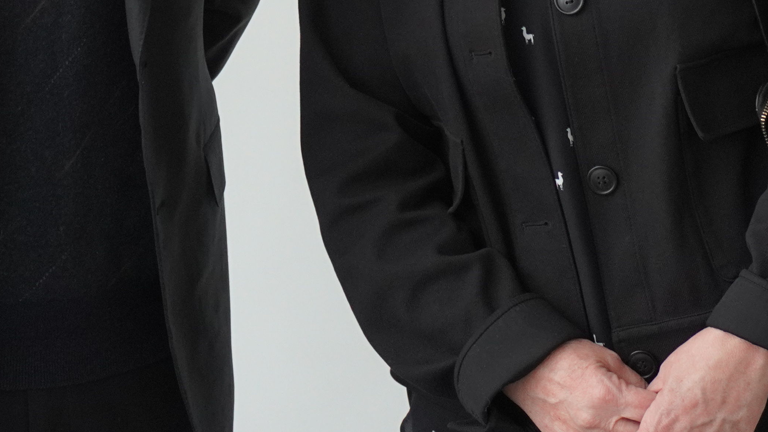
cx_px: 331
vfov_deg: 9.5
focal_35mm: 123
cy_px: -278
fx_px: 2495
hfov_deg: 17.5
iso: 800
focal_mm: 27
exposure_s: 1/160
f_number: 4.5
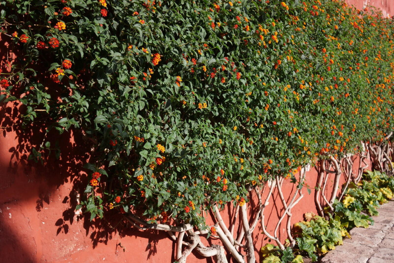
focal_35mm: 48
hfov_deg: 41.1
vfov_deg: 28.1
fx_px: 525
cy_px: 132
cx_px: 197
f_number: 4
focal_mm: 32
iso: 100
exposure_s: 1/400
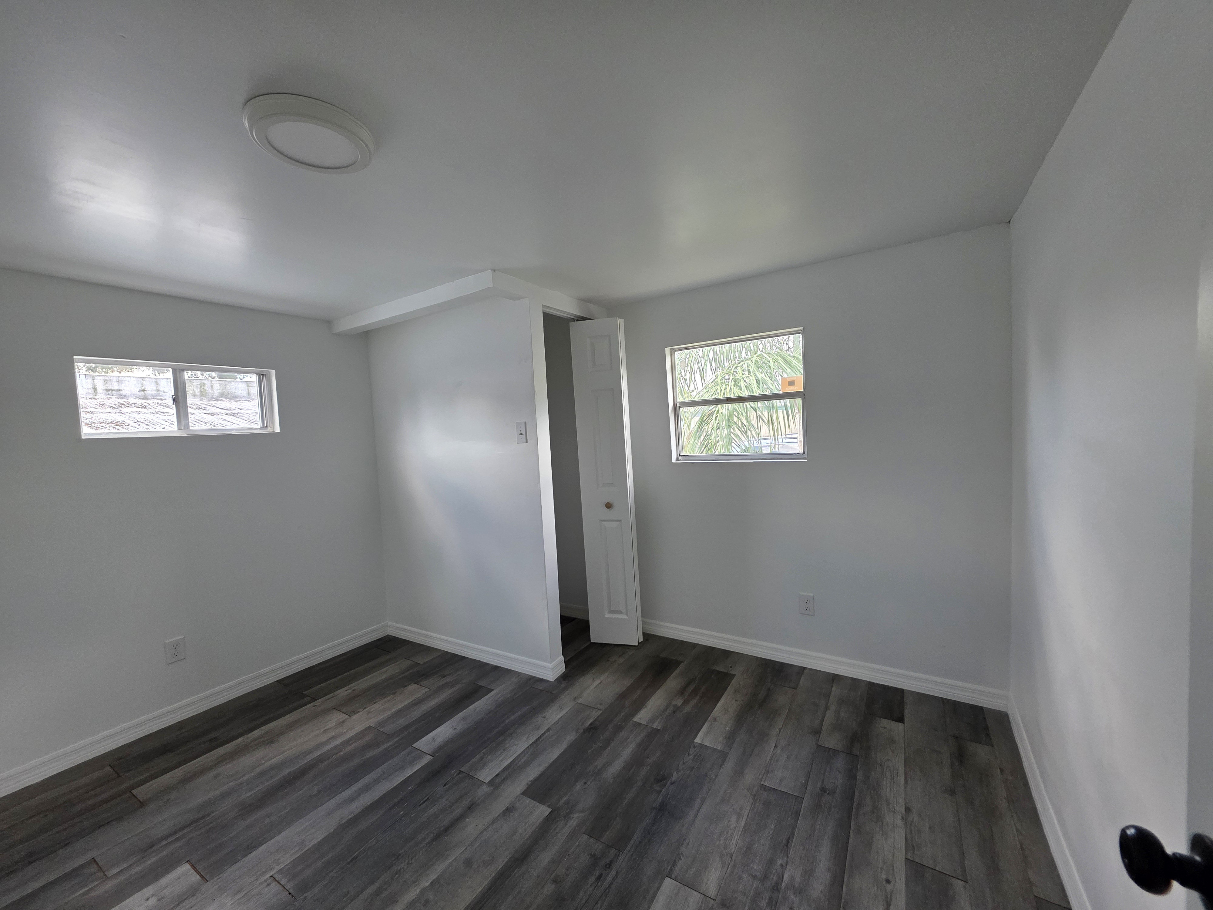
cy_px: 455
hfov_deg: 106.2
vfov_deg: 89.9
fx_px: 456
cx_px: 606
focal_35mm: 13
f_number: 1.9
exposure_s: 1/359
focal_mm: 2.2
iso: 250
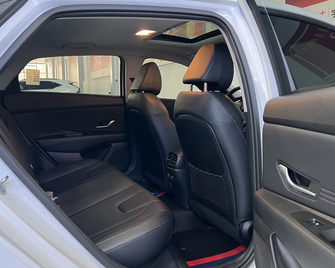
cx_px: 161
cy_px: 140
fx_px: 307
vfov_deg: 47.1
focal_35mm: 31
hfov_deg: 57.2
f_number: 1.5
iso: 500
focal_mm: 5.7
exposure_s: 1/50
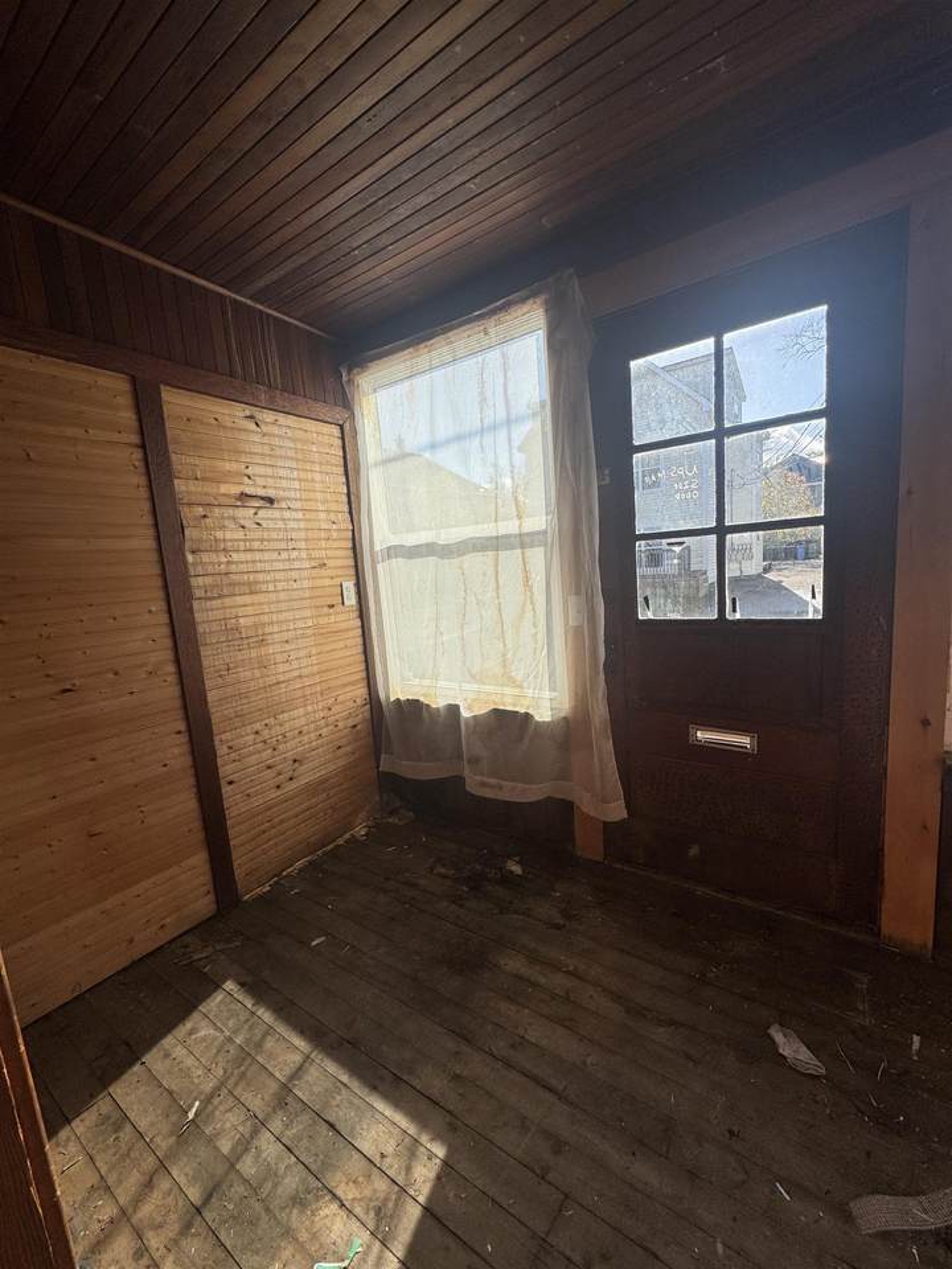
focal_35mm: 14
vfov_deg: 102.1
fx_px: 513
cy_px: 634
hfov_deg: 85.7
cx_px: 476
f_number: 2.2
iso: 40
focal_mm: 2.22
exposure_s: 1/889
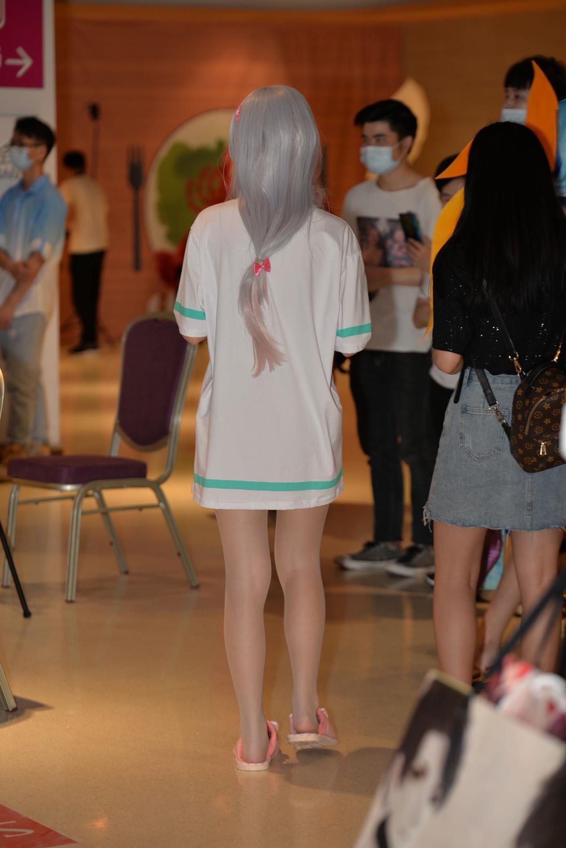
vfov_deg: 17.6
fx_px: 2733
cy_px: 424
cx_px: 283
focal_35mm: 116
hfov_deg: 11.8
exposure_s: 1/100
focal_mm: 116
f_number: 4
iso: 400
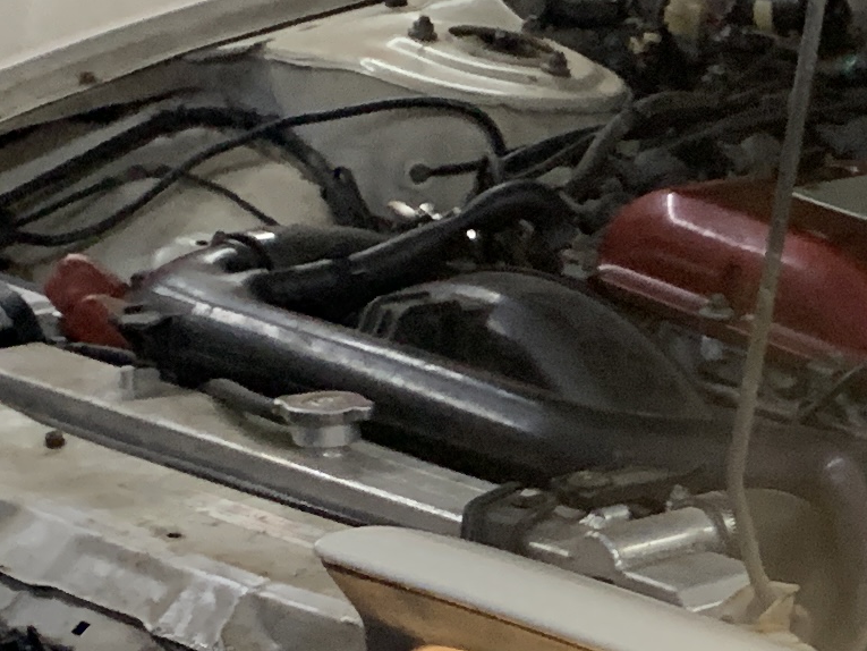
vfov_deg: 10.8
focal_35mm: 137
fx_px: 3432
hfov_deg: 13.6
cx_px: 1285
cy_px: 497
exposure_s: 1/60
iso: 320
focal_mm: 4.25
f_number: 1.8
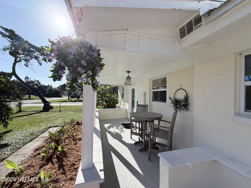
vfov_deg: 85.7
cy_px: 94
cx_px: 126
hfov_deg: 102.1
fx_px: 102
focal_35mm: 14
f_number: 2.2
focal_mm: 2.22
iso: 25
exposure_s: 1/864
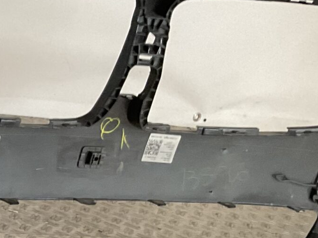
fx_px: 1010
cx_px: -259
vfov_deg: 13.2
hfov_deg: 15.4
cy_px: 251
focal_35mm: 110
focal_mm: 3
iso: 100
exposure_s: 1/50
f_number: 1.8
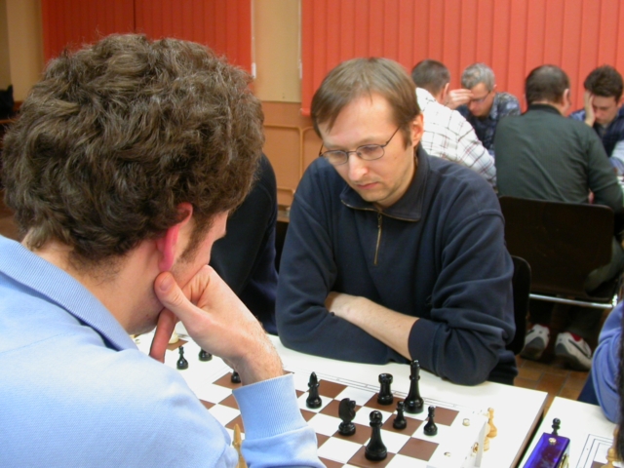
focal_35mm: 38
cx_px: 312
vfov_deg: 37.7
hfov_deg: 49.0
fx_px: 685
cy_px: 234
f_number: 2.6
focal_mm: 7.85
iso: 100
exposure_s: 1/6
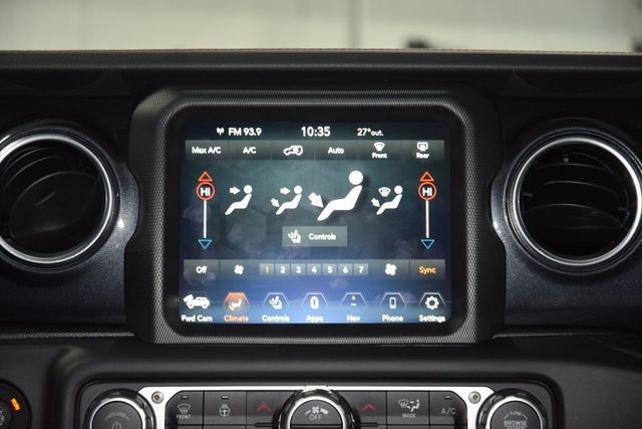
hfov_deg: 19.5
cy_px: 214
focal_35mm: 105
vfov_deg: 13.0
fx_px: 1873
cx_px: 321
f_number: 4.5
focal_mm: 70
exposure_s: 1/60
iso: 1400
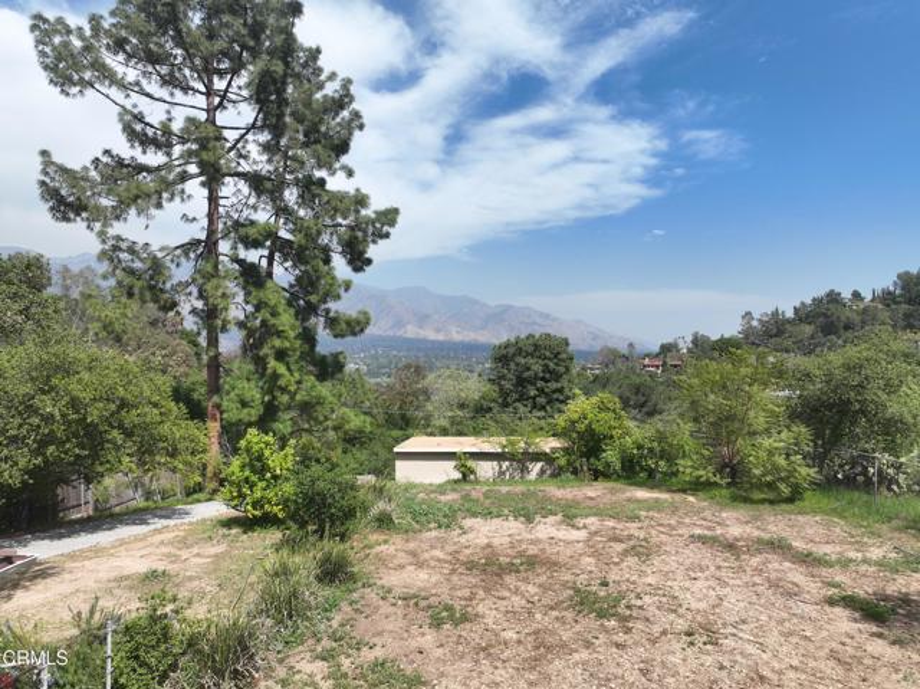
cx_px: 460
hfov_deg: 71.6
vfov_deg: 56.8
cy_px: 344
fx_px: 637
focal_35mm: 24
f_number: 2.8
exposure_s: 1/1600
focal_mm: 12.29
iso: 100
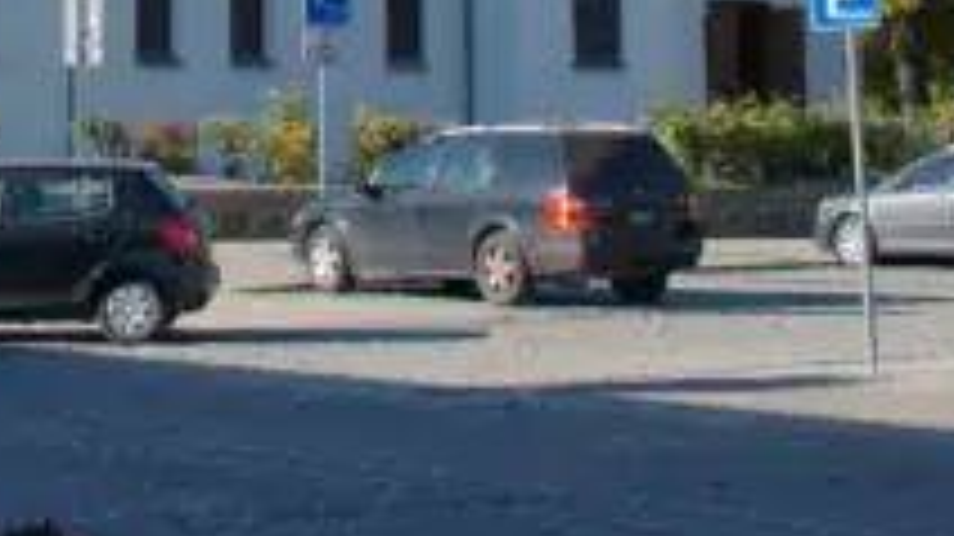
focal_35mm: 125
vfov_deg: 9.1
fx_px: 3160
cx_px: -72
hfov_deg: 16.7
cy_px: -527
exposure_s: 1/200
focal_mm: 22
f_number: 9
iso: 100
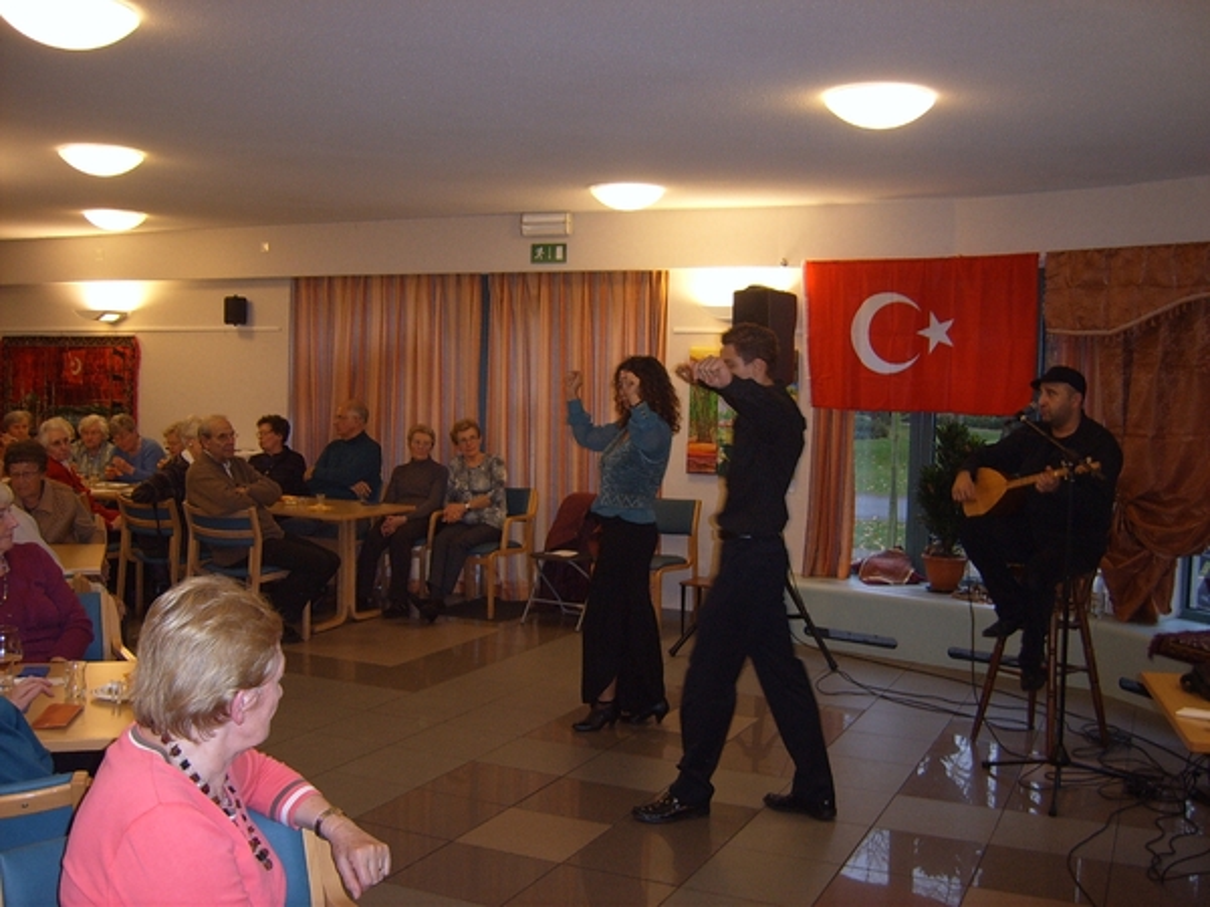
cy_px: 454
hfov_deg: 52.6
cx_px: 605
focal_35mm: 35
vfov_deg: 40.7
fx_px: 1223
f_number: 2.8
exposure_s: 1/30
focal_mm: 5.8
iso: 69
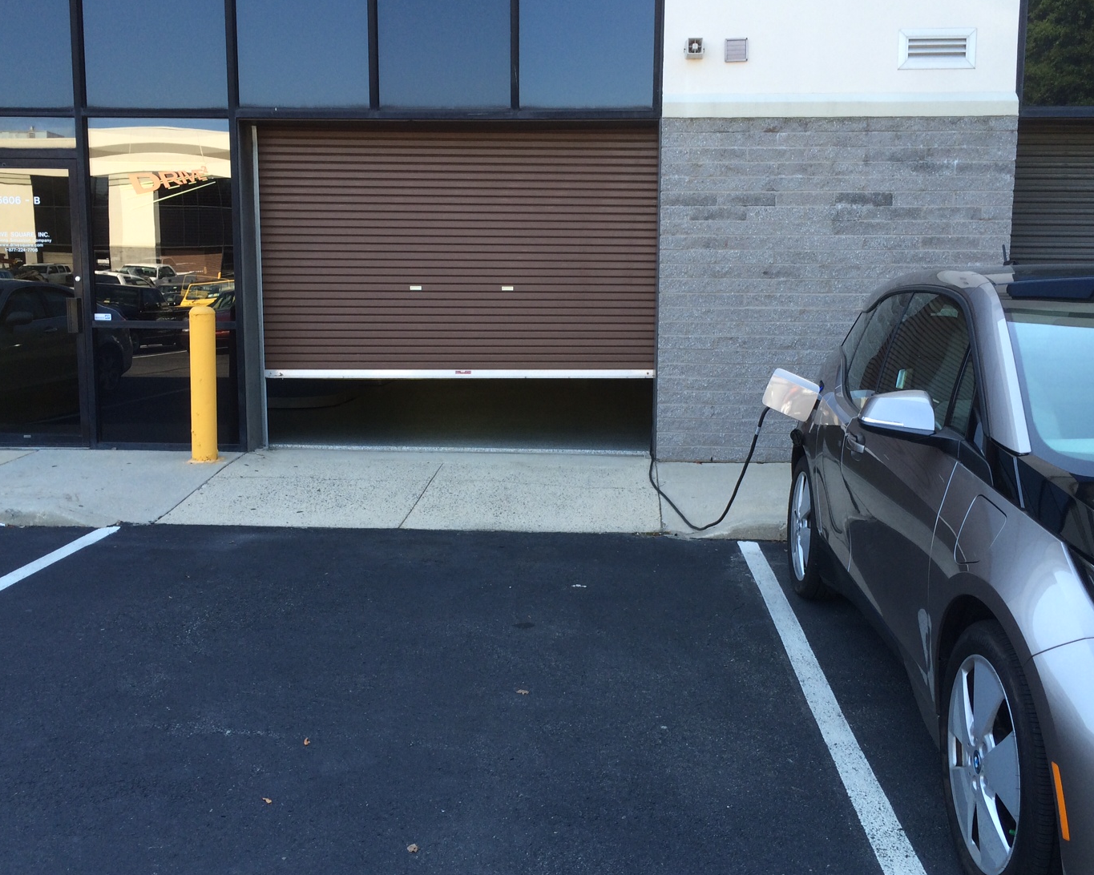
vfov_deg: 42.2
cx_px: 569
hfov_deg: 51.5
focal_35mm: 35
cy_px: 421
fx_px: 1133
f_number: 2.2
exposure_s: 1/193
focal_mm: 4.12
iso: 32
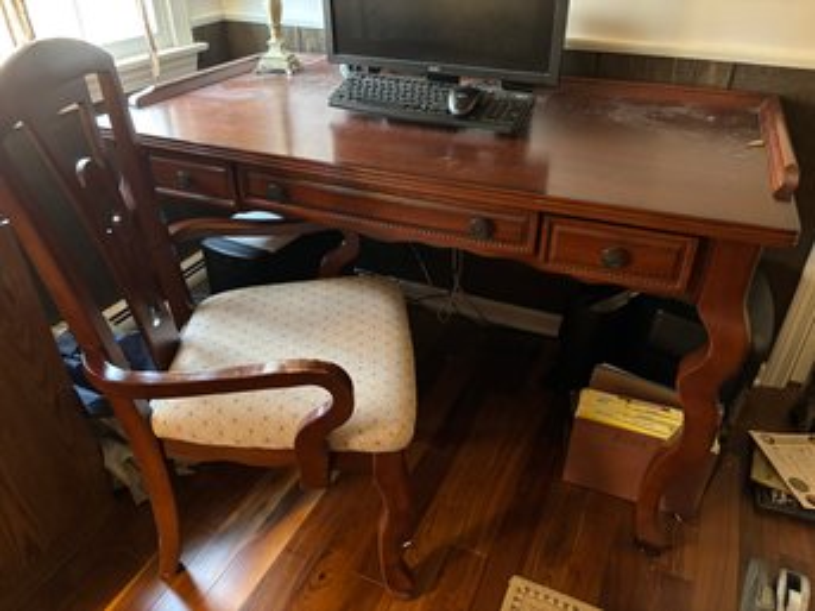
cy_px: 306
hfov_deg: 67.3
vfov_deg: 53.0
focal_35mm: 26
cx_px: 408
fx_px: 612
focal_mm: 5.96
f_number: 1.6
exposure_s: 1/30
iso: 640
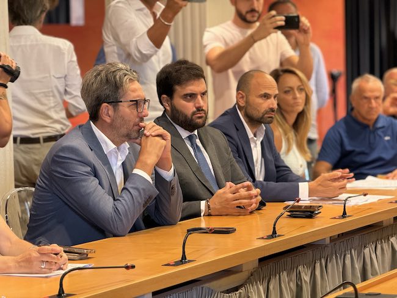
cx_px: 198
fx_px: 1377
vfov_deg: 12.4
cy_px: 149
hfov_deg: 16.4
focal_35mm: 120
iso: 320
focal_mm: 15.66
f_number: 2.8
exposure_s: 1/50
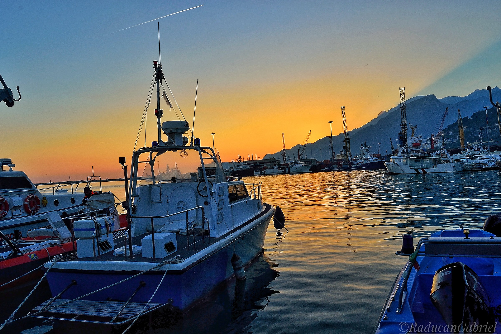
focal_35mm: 30
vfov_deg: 43.6
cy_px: 167
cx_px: 250
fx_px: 417
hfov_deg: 61.9
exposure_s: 1/40
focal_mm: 20
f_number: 11
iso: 220
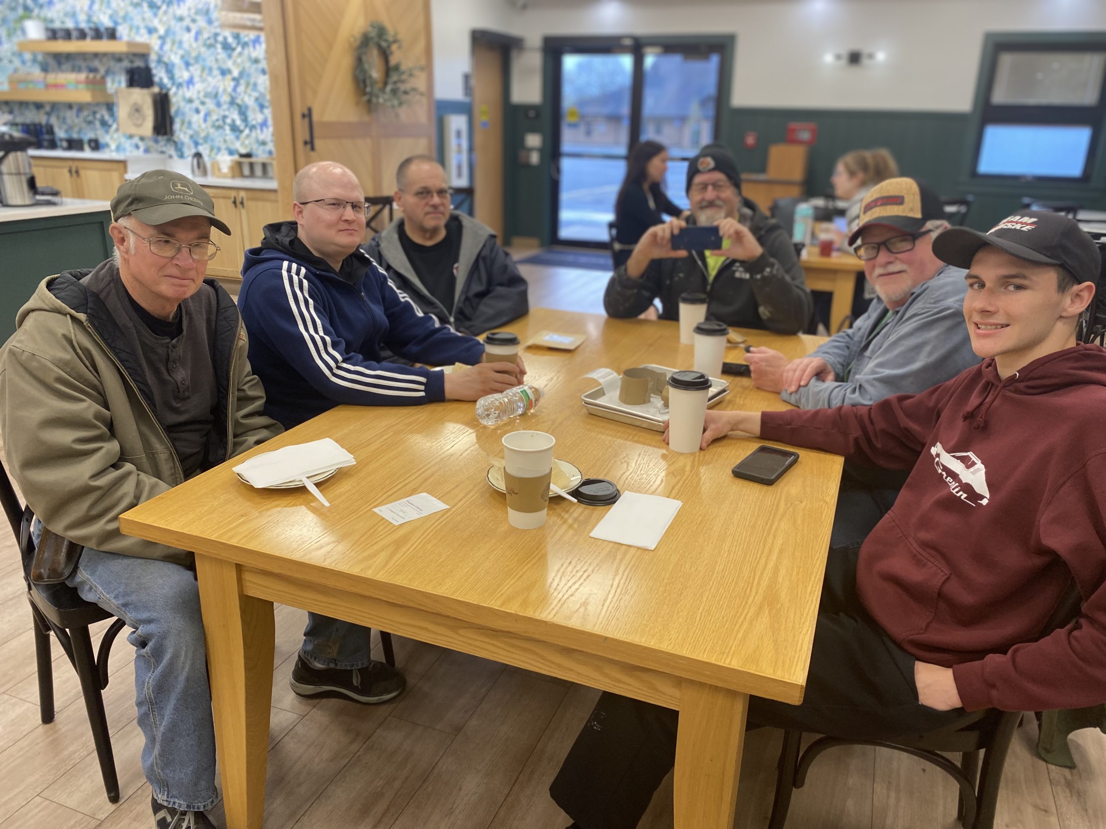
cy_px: 414
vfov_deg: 53.1
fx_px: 831
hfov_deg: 67.3
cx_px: 553
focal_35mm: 26
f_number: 1.8
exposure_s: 1/79
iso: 125
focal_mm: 4.25
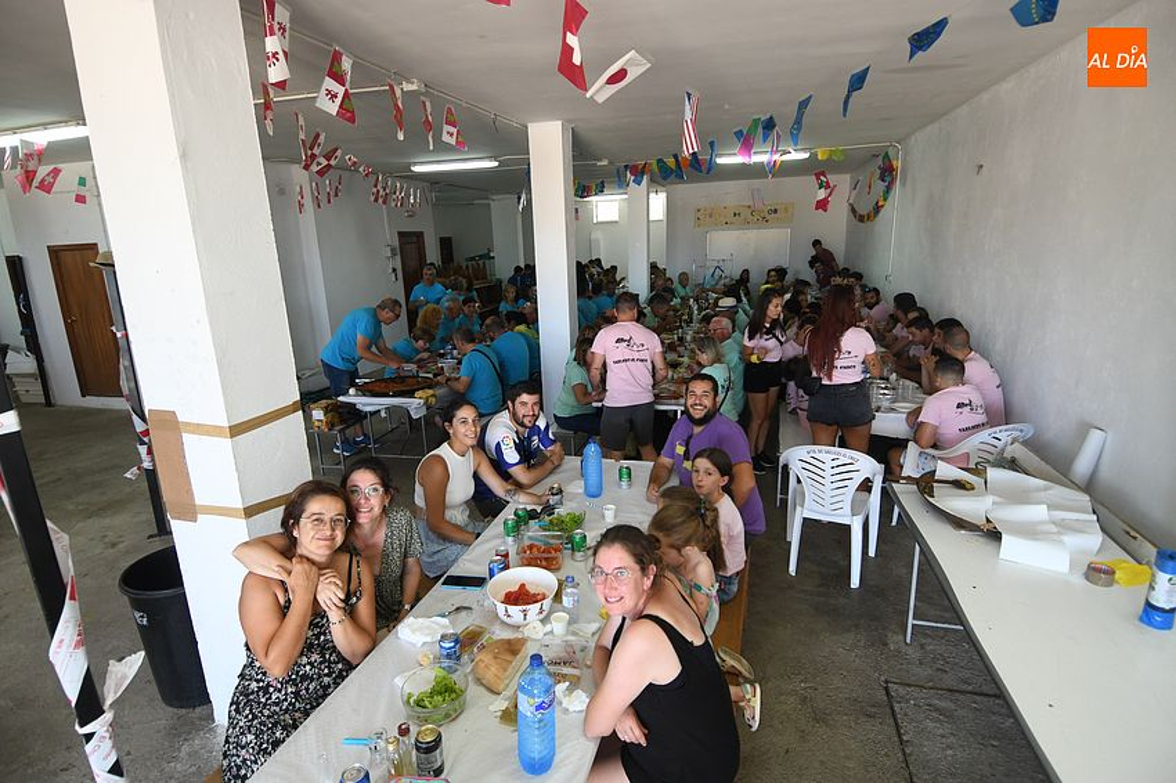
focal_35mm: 18
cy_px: 392
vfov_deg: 67.3
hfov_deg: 90.0
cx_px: 588
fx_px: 588
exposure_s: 1/80
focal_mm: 12
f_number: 4.5
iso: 800
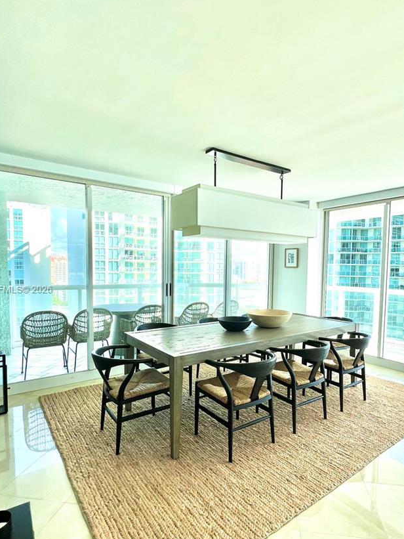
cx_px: 226
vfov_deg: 84.5
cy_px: 290
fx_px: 296
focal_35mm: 19
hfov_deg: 68.5
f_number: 1.8
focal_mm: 1.57
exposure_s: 1/419
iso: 32
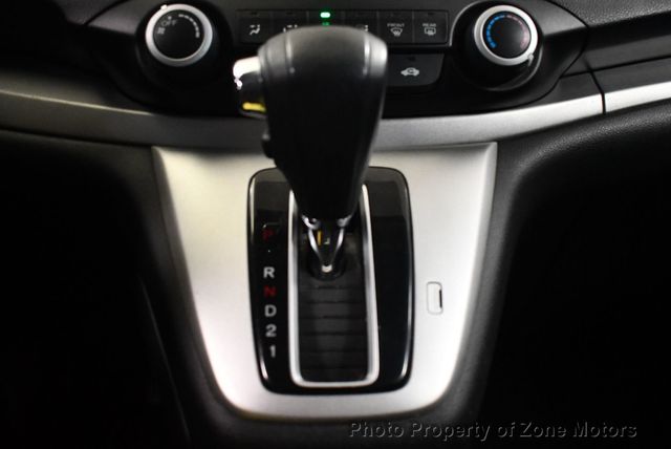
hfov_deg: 53.1
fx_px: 672
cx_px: 336
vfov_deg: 36.9
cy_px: 224
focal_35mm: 36
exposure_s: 1/125
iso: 2800
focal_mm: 18
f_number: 3.5
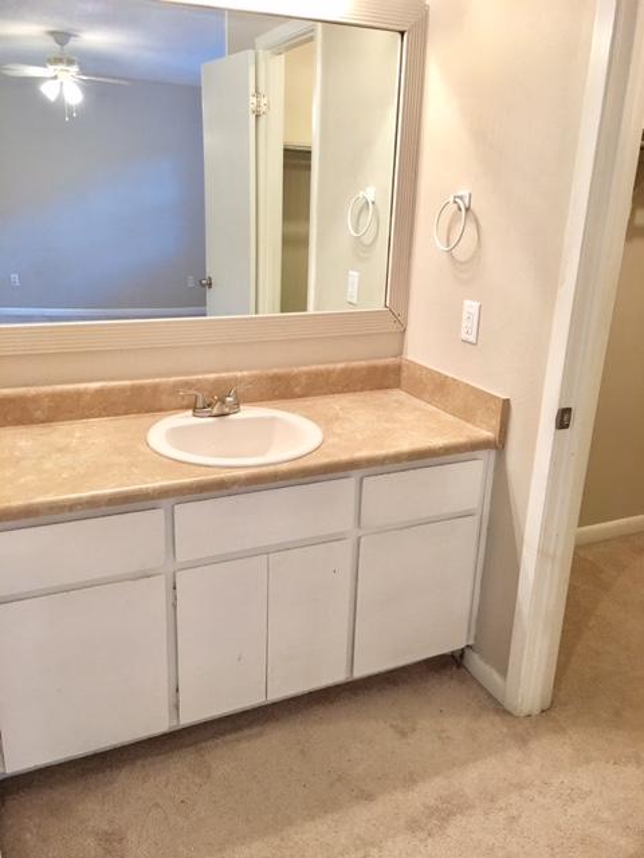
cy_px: 429
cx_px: 322
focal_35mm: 29
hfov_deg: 48.2
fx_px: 719
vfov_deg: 61.7
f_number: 2.2
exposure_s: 1/15
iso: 40
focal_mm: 4.15
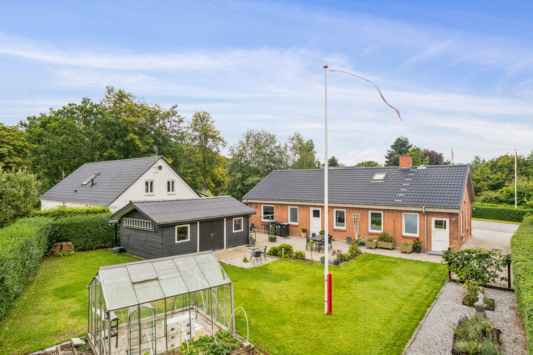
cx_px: 266
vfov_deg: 61.2
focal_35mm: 20
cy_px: 178
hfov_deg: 83.1
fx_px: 301
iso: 800
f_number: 7.1
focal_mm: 20.3
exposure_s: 1/800
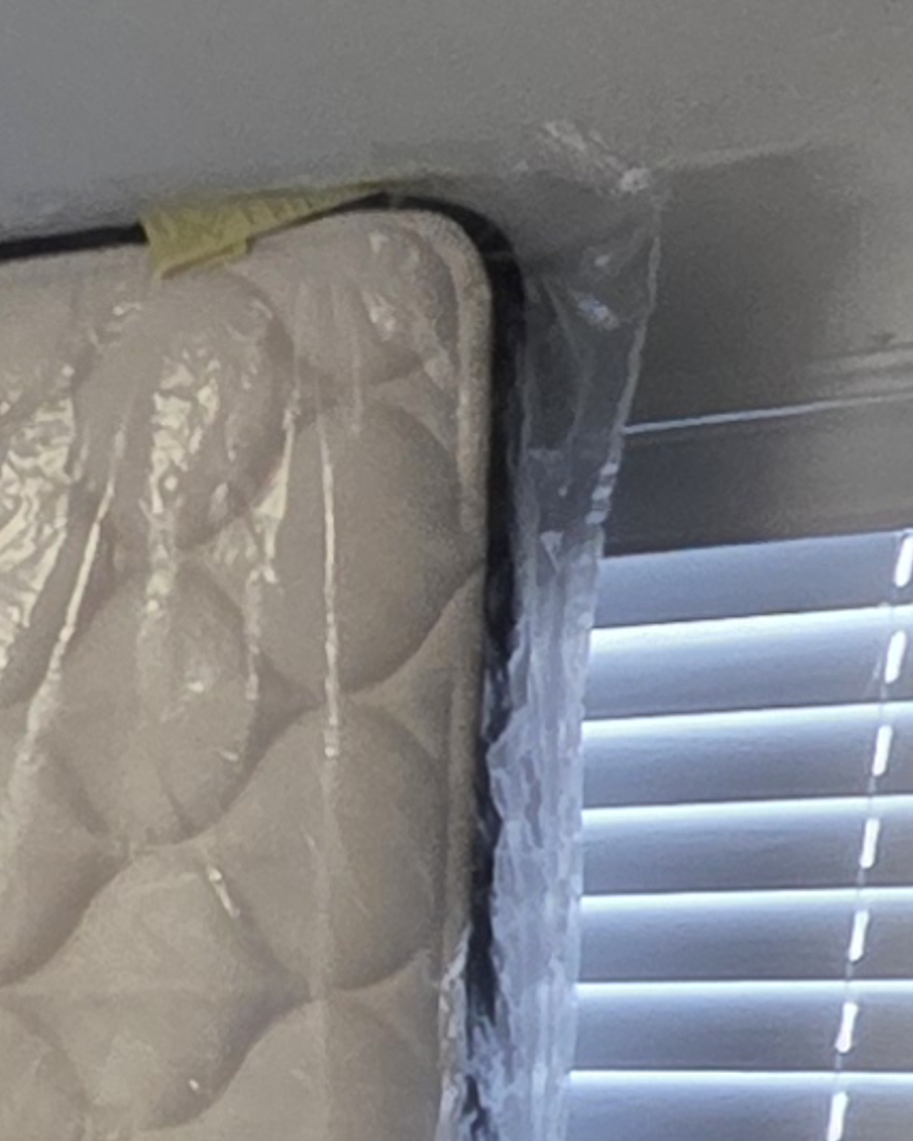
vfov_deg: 19.0
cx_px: -2786
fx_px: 3210
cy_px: 1376
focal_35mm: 95
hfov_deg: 8.1
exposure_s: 1/120
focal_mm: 2.2
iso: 125
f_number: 1.9
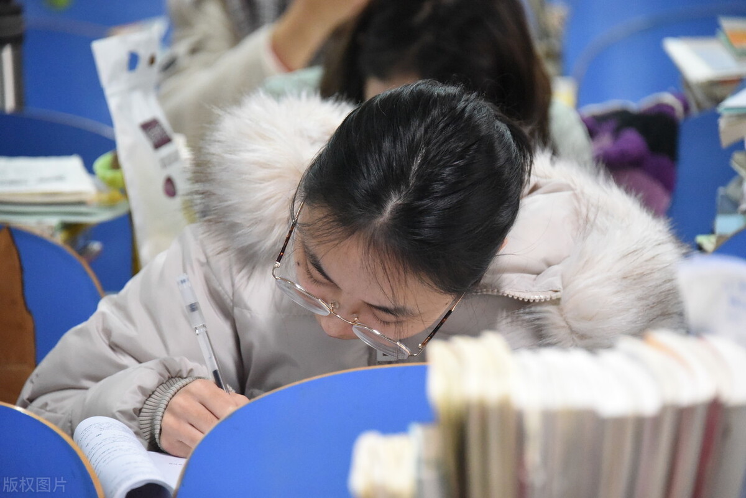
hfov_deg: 8.9
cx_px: 373
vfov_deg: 6.0
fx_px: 4768
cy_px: 249
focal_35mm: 230
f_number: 5.6
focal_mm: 230
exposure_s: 1/200
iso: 12800
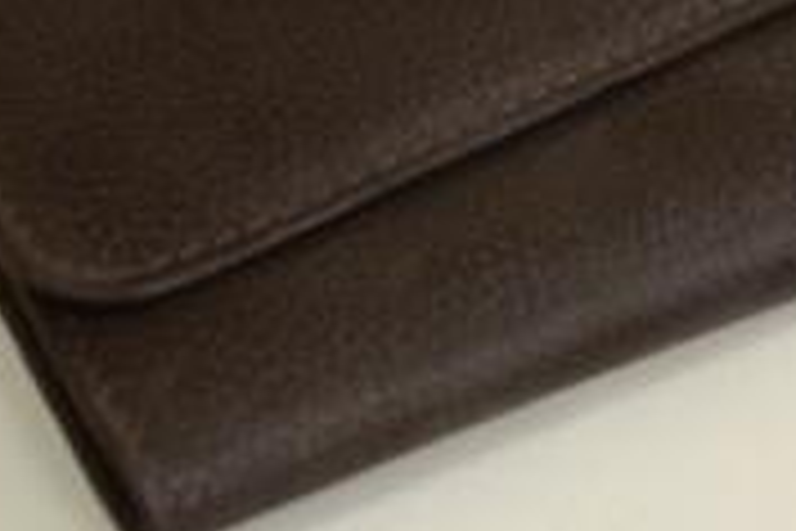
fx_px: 3764
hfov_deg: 12.0
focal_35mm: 170
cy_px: 11
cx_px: 648
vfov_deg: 8.0
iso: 1000
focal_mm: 45
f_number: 6.3
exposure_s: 1/60
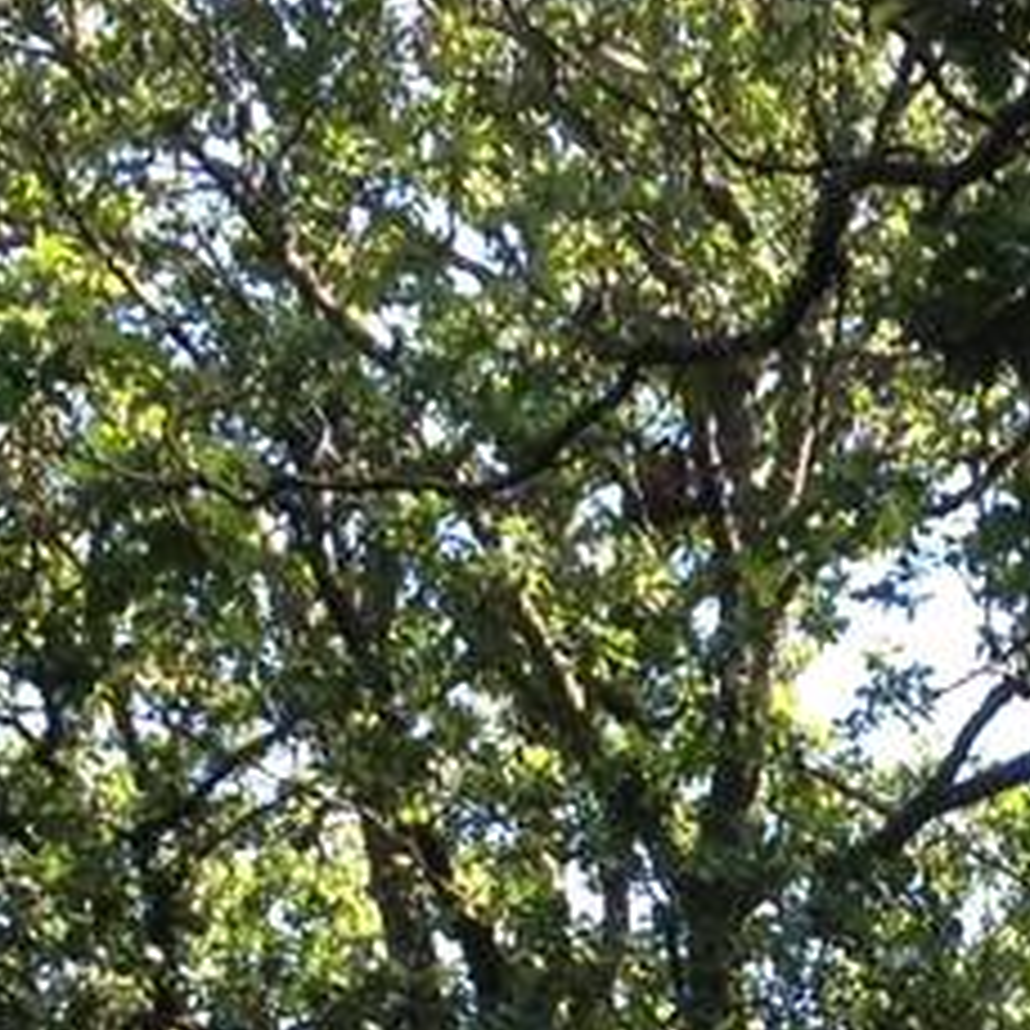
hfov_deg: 7.9
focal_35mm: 216
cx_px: 1556
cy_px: 2154
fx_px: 7271
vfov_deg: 7.7
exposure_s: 1/171
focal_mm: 4.28
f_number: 2.4
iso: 50
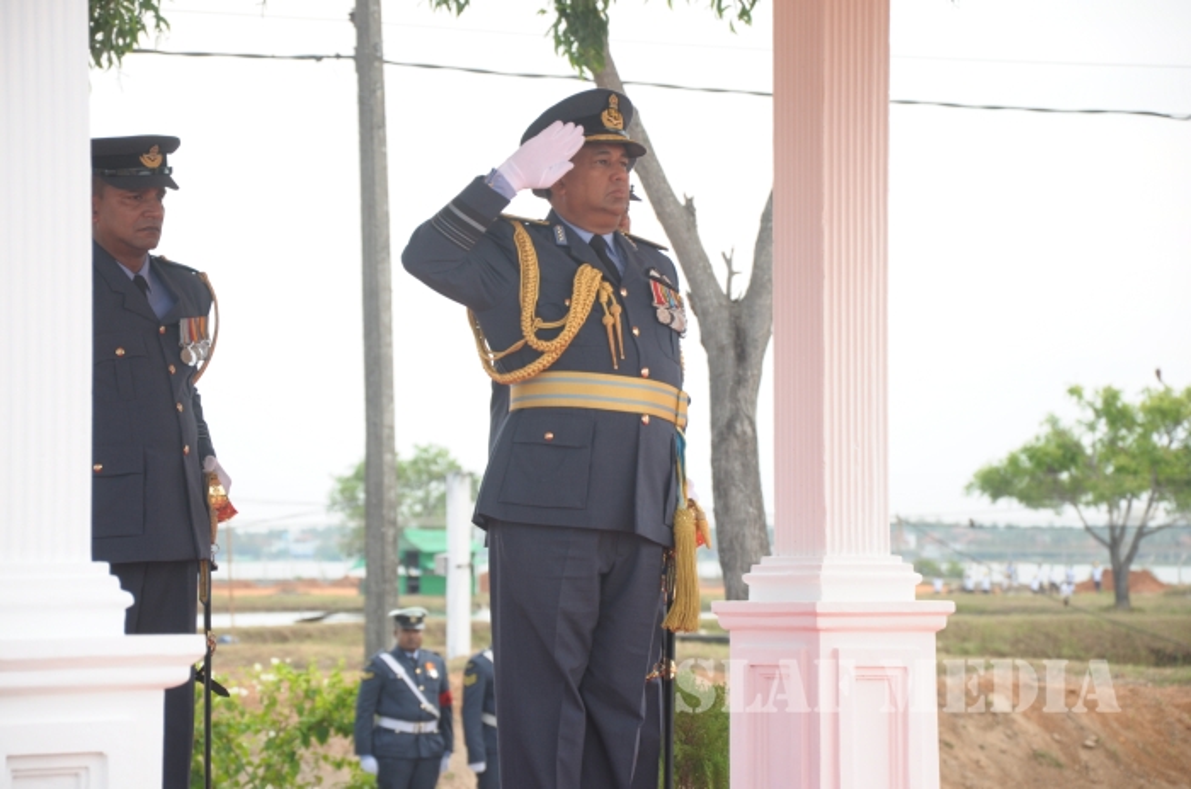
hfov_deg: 13.1
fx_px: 5201
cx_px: 596
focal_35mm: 158
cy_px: 394
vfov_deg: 8.7
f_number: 7.1
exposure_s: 1/125
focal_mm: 105
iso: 200
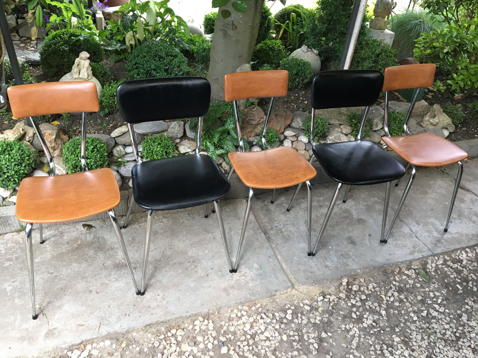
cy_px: 179
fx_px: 400
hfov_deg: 61.7
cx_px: 239
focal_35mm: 29
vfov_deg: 48.2
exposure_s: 1/33
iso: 40
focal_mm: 4.15
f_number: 2.2
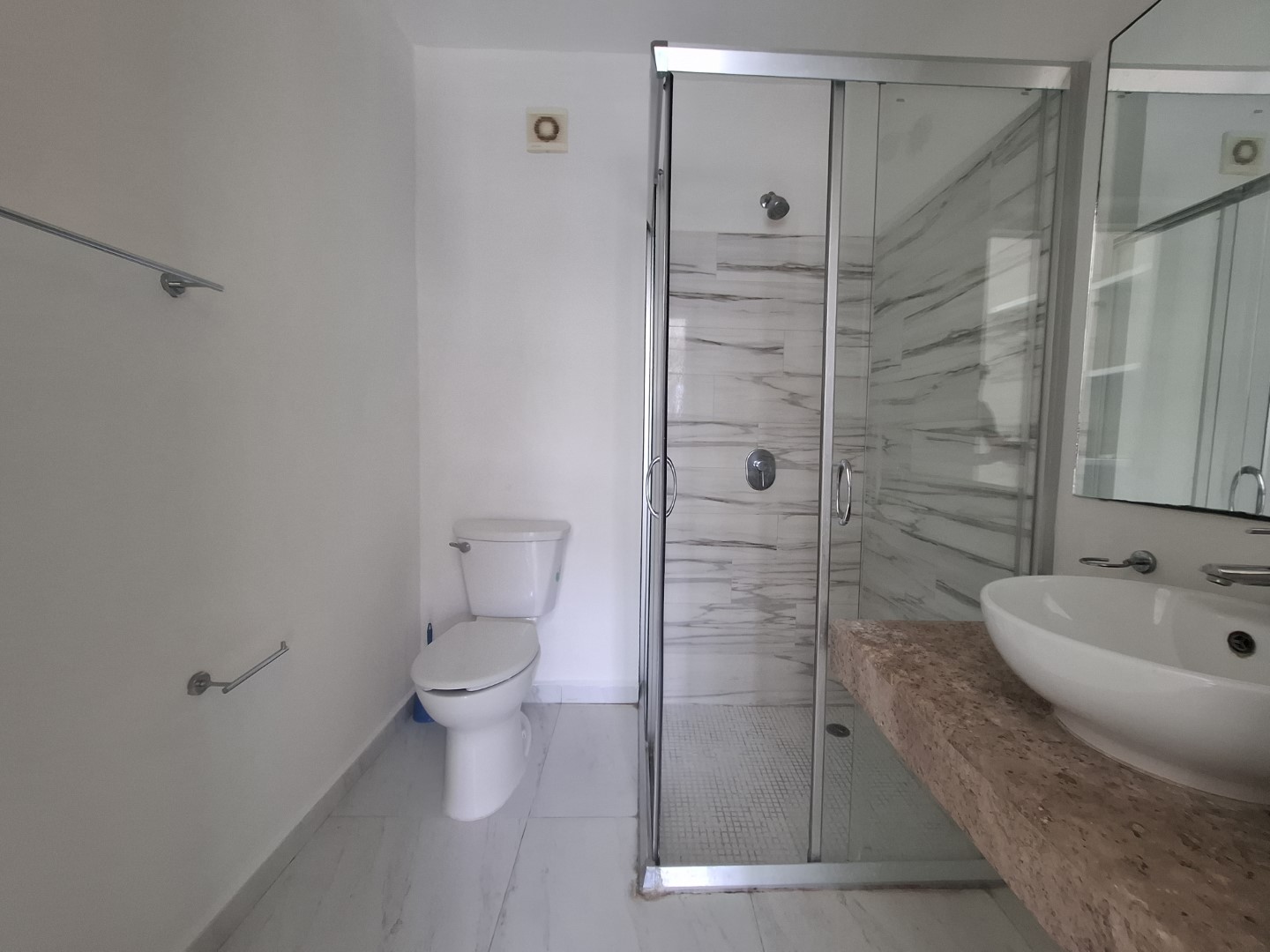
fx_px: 477
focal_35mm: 13
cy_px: 476
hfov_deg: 106.2
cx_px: 635
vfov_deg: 89.9
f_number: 2.2
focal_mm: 1.74
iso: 125
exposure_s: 1/40
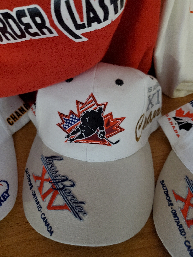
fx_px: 193
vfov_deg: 67.3
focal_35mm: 26
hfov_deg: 53.1
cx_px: 96
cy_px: 128
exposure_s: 1/30
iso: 640
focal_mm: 4.3
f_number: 1.5
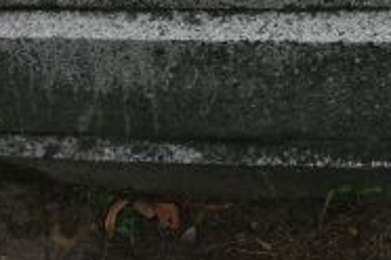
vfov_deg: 13.0
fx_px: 1021
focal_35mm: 94
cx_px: 200
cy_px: -231
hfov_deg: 21.7
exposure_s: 1/200
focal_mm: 7.4
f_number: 4.5
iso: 100
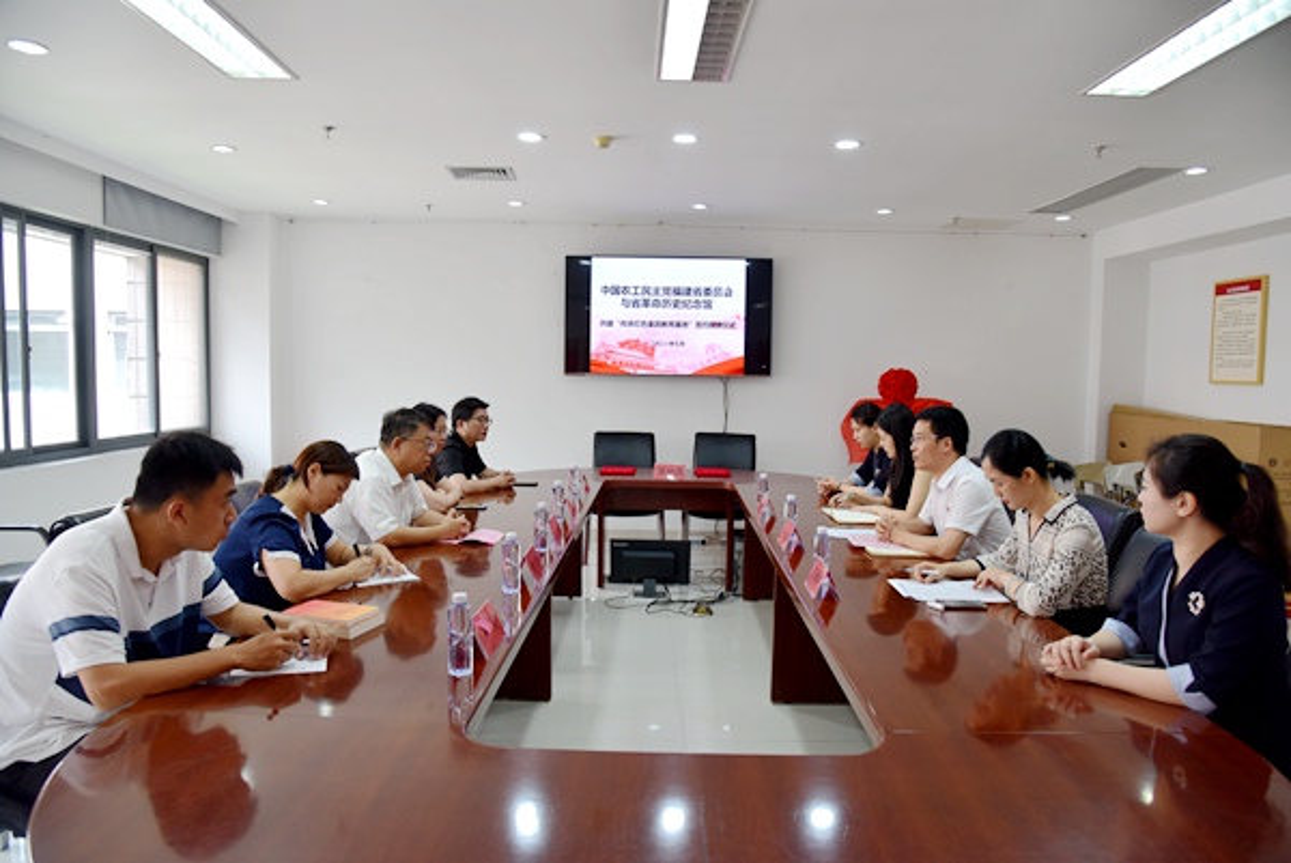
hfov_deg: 73.7
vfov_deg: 53.2
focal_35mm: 24
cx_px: 646
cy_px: 432
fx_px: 861
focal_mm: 24
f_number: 5
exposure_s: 1/100
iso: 800
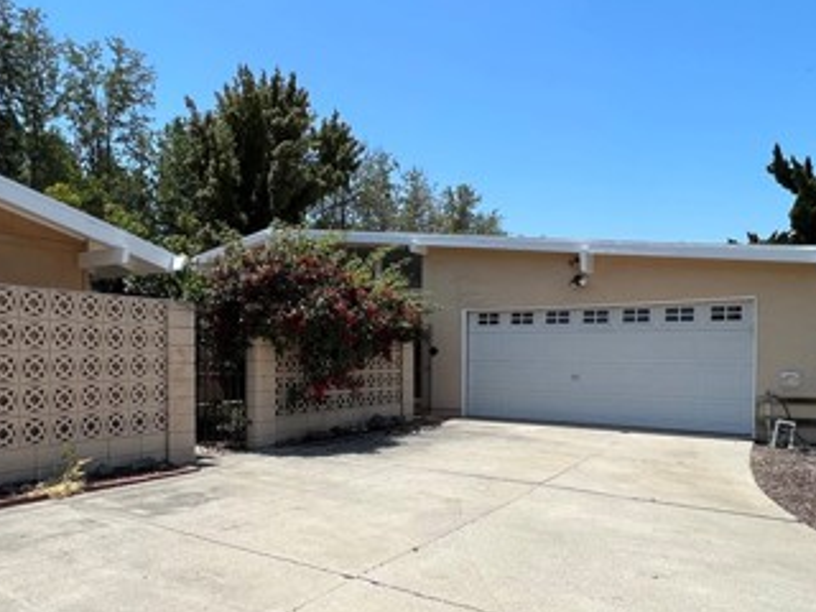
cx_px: 326
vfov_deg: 52.6
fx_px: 613
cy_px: 375
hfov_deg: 66.7
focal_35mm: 26
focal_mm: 1.57
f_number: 1.8
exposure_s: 1/1908
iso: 32
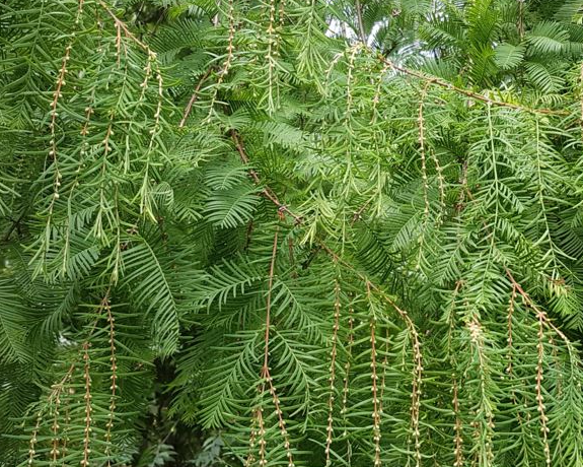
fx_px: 880
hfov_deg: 36.3
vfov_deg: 29.6
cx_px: 388
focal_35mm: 51
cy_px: 185
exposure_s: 1/111
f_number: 1.7
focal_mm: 4.2
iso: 40
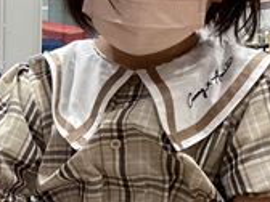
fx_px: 866
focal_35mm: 111
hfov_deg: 16.7
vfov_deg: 13.3
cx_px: -80
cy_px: 152
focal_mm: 3.3
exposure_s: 1/60
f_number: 2.4
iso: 80
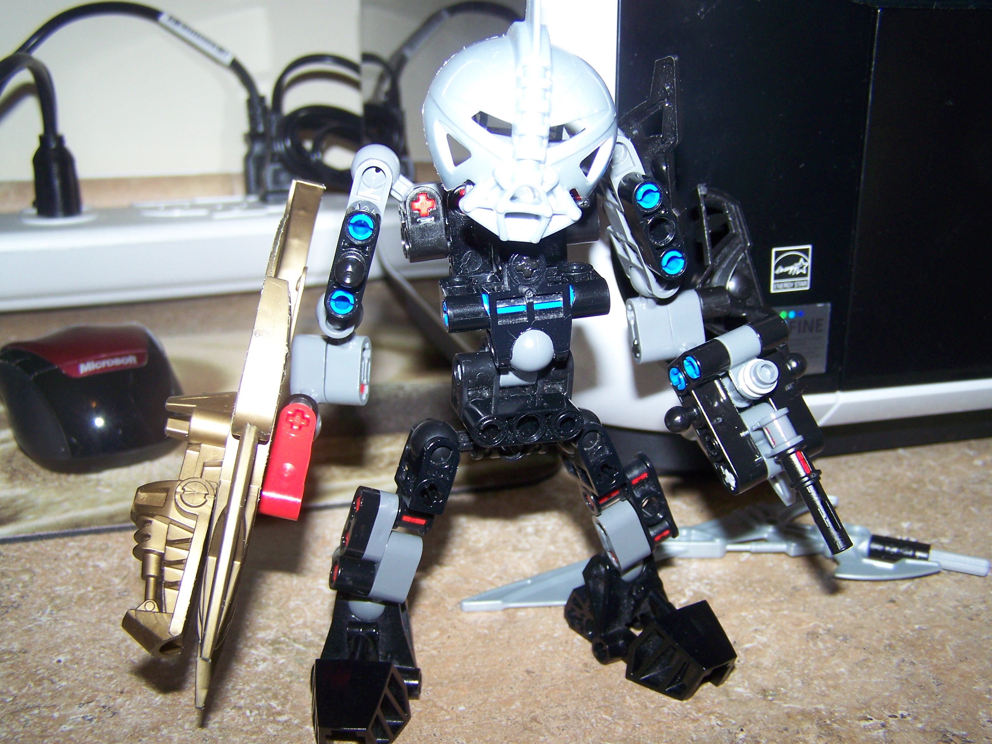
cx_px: 496
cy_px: 372
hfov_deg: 49.0
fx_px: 1089
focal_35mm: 38
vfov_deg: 37.7
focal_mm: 6.3
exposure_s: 1/60
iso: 80
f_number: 2.8
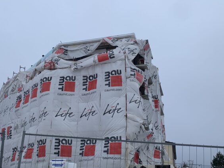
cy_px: 119
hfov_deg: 40.3
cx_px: 92
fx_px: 304
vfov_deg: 30.6
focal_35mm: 47
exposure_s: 1/1661
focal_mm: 4.25
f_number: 1.8
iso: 25
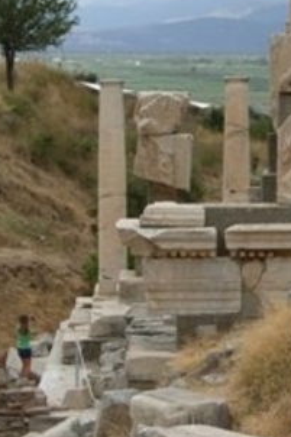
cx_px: 326
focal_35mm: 184
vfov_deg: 11.2
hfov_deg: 7.4
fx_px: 2233
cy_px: 142
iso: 50
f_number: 4.8
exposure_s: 1/256
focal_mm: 18.6
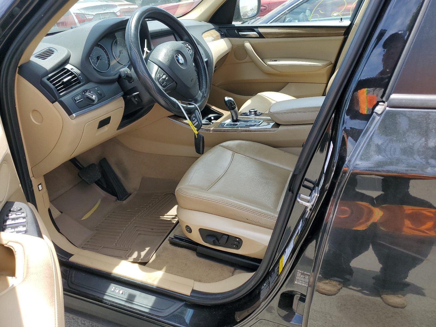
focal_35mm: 26
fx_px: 327
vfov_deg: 53.1
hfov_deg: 67.3
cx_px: 218
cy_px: 164
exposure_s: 1/714
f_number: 1.5
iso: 50
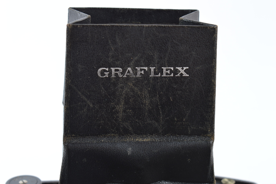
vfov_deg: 16.5
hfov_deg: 24.6
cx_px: 138
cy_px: 92
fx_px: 632
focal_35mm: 82
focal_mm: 55
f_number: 11
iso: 100
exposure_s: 1/100
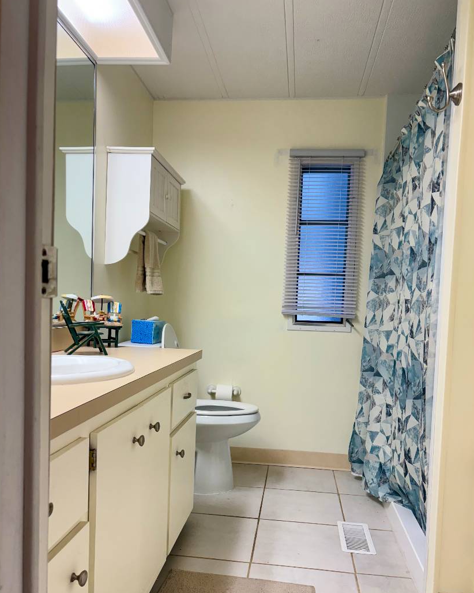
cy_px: 322
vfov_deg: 62.1
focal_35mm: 28
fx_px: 491
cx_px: 238
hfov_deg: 51.5
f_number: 1.6
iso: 125
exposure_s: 1/120
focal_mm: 5.96
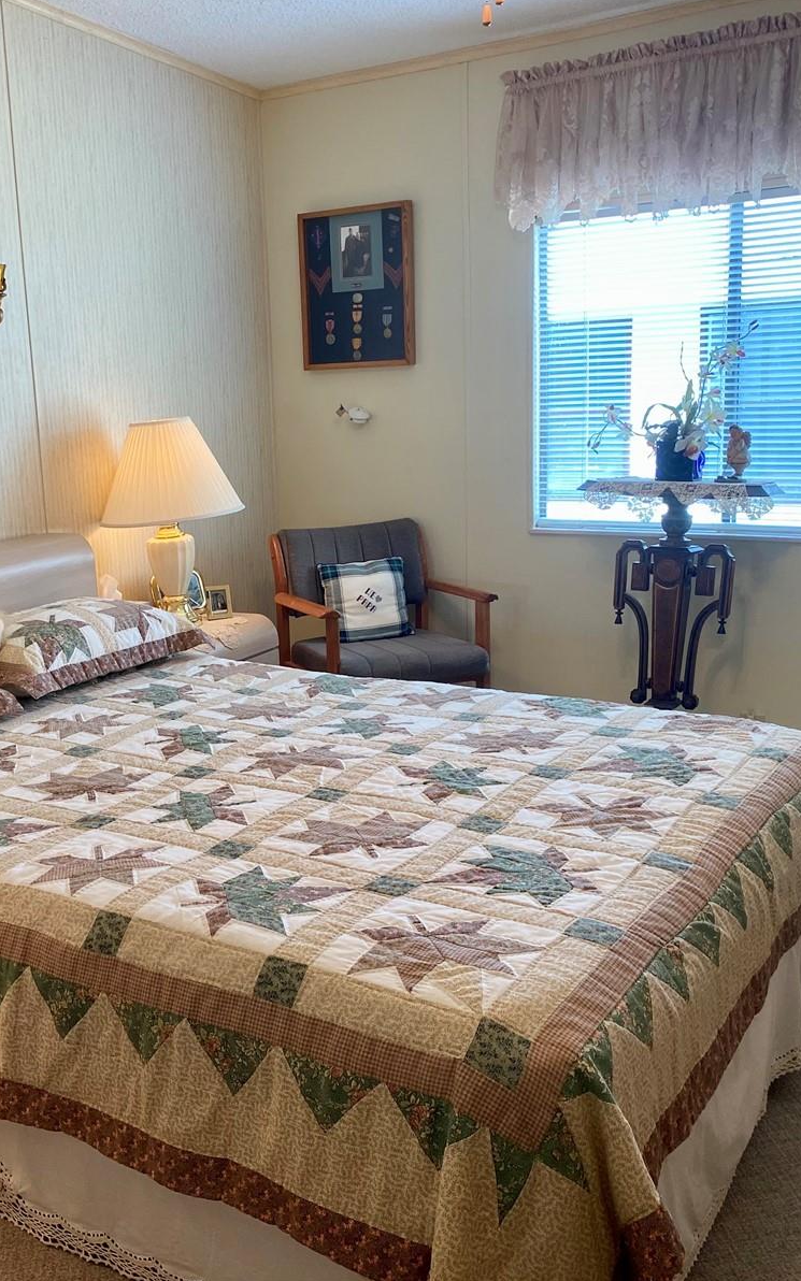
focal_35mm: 37
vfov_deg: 52.7
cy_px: 638
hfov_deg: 33.9
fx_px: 1292
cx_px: 220
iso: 64
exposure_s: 1/60
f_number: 1.8
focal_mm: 4.25
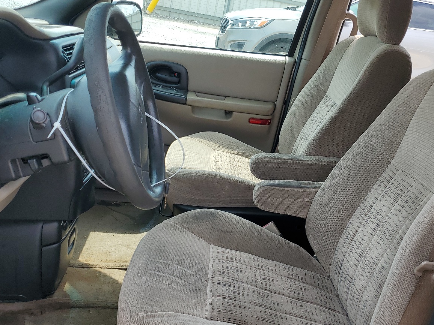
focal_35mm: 36
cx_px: 243
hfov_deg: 51.2
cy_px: 193
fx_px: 451
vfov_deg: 39.5
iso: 50
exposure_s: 1/833
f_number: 1.5
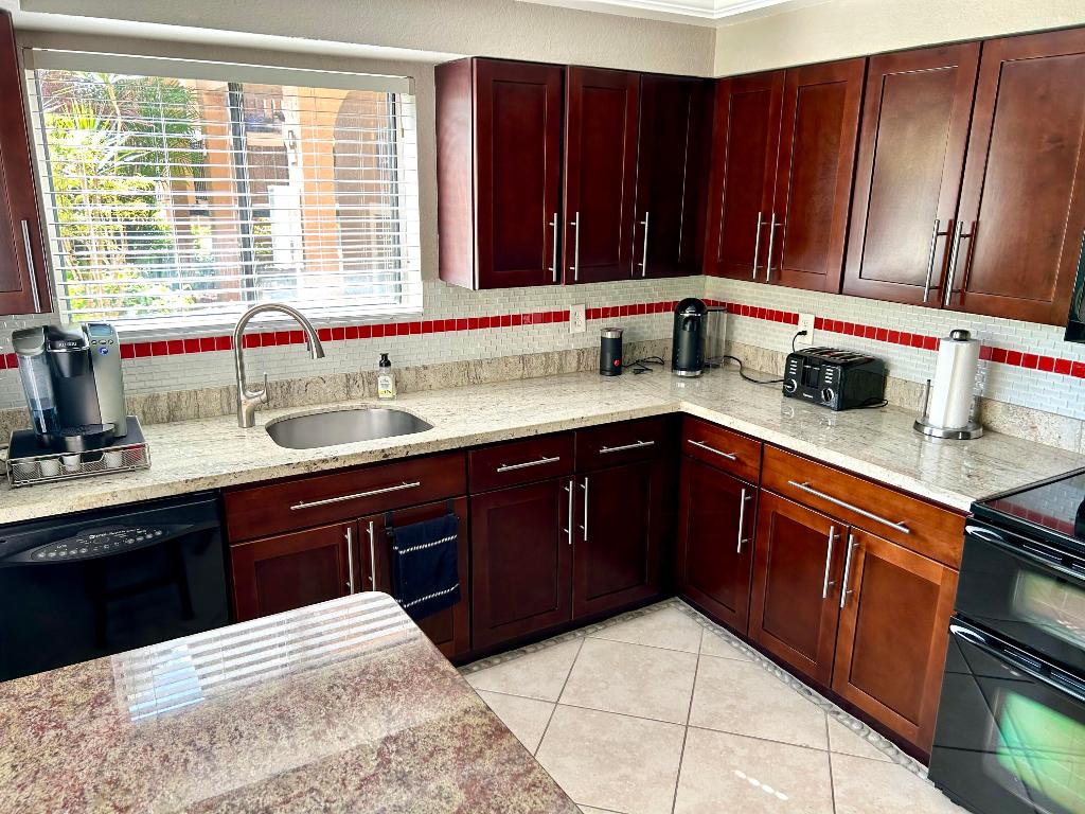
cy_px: 407
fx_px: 815
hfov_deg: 67.3
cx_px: 542
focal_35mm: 26
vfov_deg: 53.1
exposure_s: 1/121
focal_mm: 5.7
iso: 40
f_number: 1.5
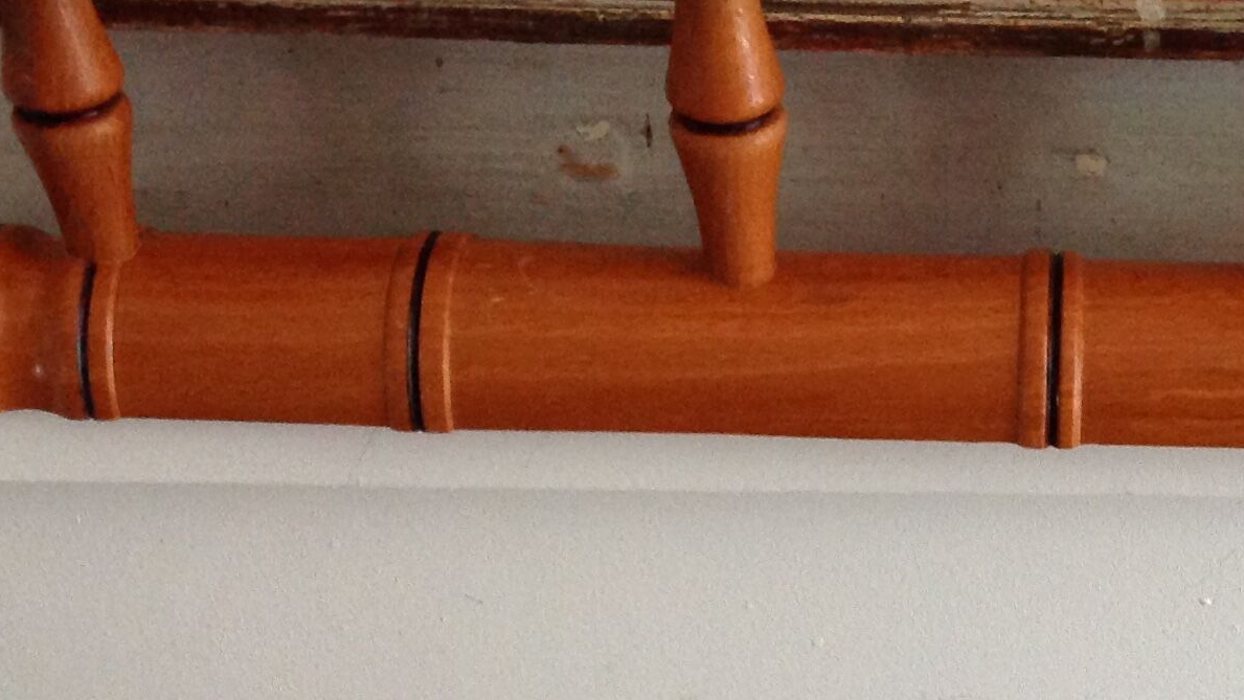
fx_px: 2738
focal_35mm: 83
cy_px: 709
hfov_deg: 25.1
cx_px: 1027
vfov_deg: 14.3
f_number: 2.4
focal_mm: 4.28
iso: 200
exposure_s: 1/15
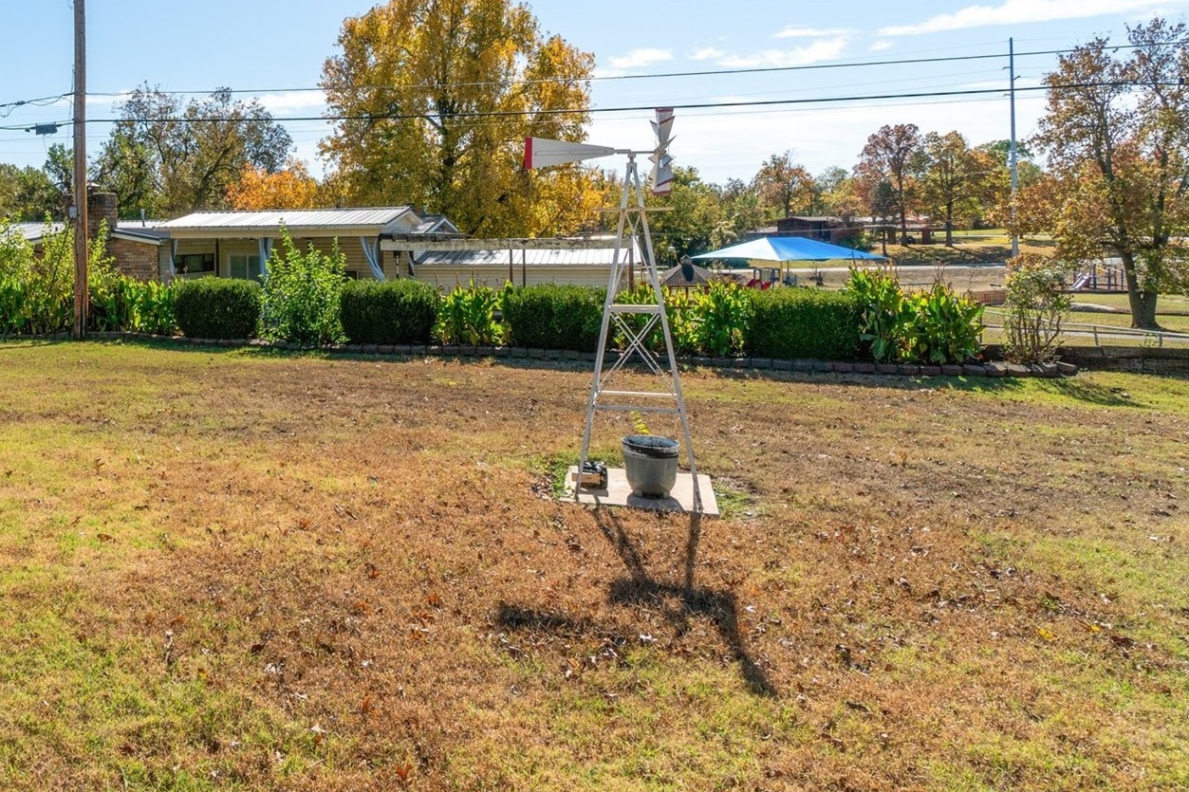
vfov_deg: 47.0
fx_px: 885
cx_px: 304
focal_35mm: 27
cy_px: 231
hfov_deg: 63.9
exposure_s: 1/500
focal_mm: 11
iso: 100
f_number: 8
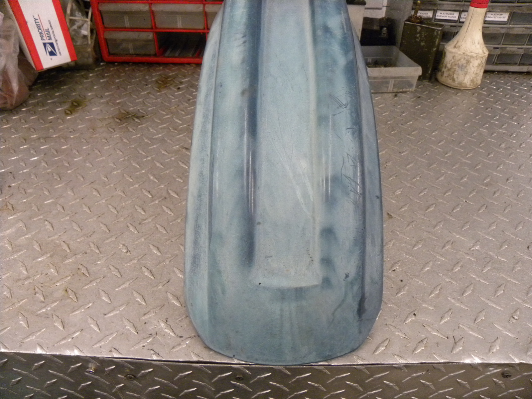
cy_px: 200
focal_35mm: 26
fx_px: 400
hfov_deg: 67.3
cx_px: 266
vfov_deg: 53.1
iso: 400
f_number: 2.8
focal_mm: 4.6
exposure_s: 1/48.3
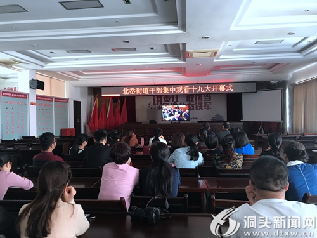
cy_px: 119
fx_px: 256
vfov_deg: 49.7
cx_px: 158
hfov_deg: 63.4
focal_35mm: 28
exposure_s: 1/17
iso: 50
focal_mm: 3.99
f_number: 1.8
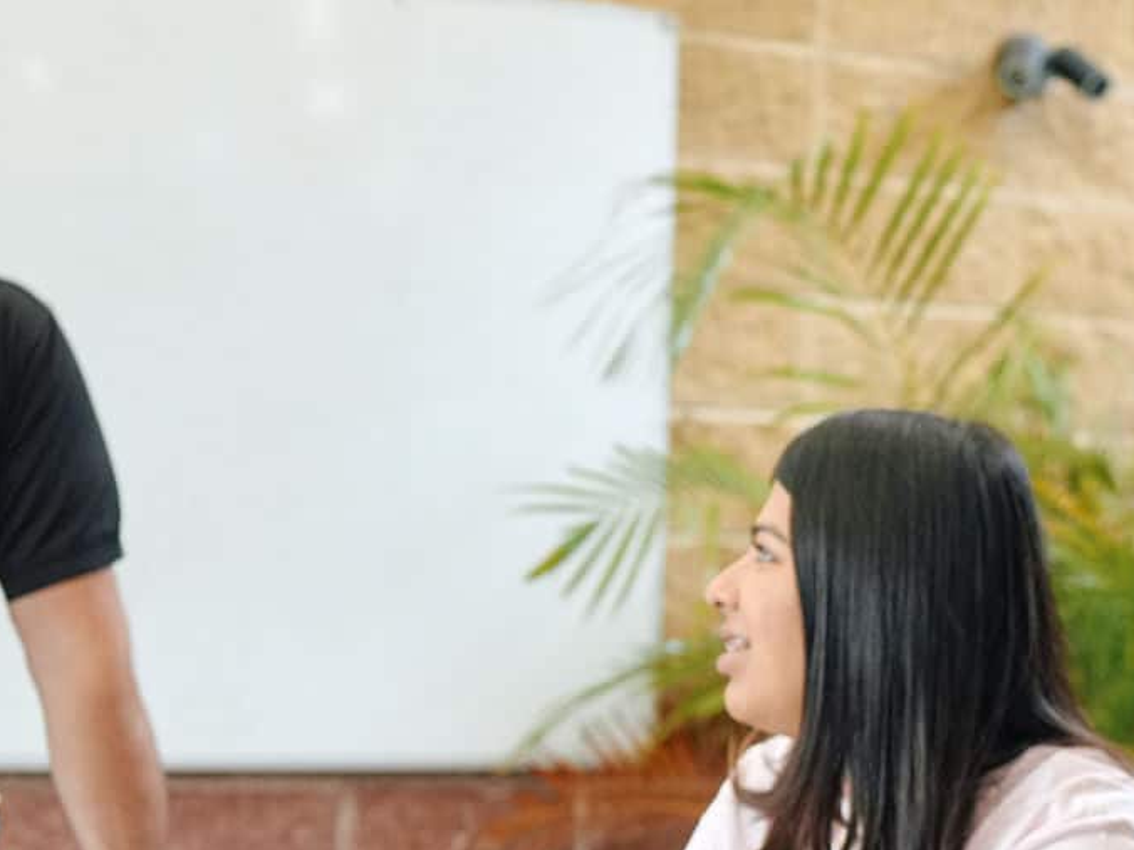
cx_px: 800
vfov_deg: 14.3
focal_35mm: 102
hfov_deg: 19.2
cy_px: 847
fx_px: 3341
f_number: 2.5
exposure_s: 1/320
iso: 1600
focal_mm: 35
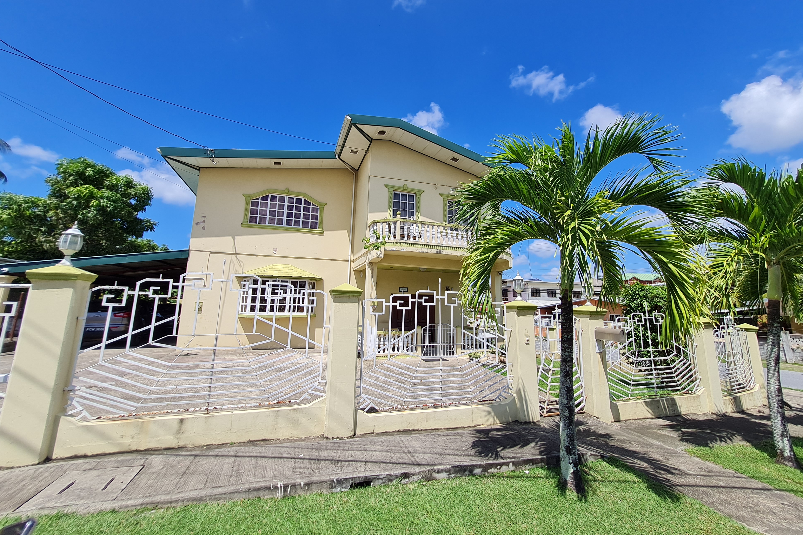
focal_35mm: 14
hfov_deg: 104.2
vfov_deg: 80.9
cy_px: 235
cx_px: 410
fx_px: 312
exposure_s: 1/1616
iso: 50
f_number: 2.2
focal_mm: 1.74
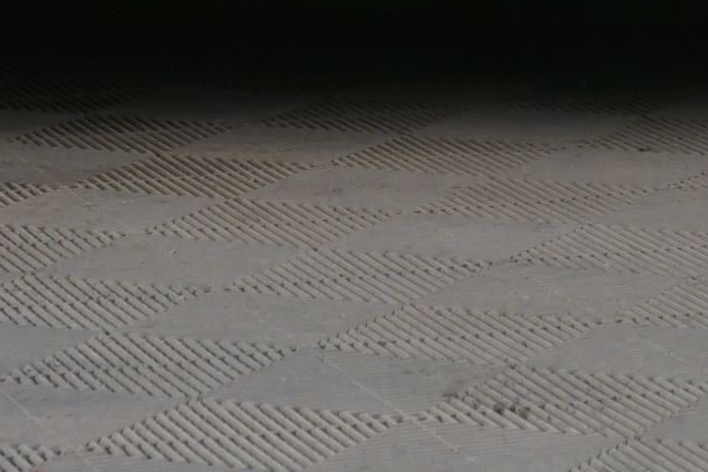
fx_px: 4484
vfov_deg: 5.9
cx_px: 773
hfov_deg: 9.0
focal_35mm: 228
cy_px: -530
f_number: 4
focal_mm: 37
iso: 400
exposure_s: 1/13
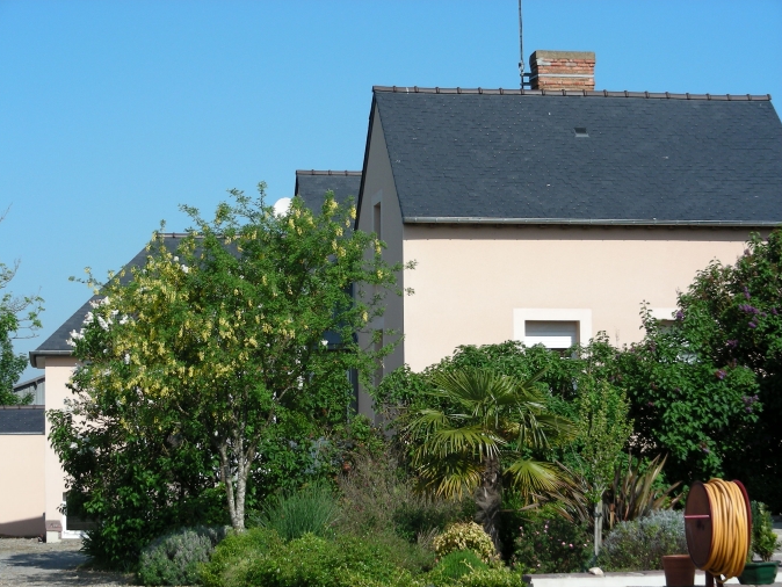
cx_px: 388
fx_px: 1989
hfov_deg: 22.2
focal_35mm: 88
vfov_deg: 16.8
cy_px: 296
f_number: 4
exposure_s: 1/507
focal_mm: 14.6
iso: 50
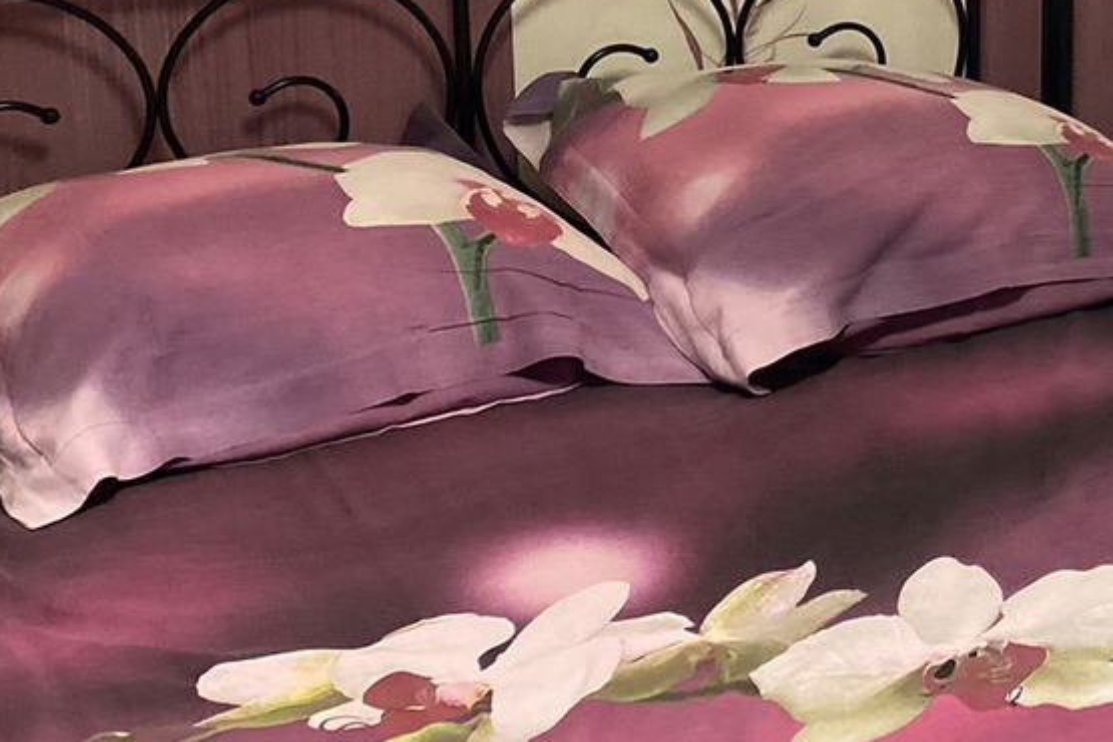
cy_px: 54
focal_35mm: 78
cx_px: 1468
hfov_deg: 23.0
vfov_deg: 17.2
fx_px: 2411
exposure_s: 1/33
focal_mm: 4.25
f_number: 1.8
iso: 320
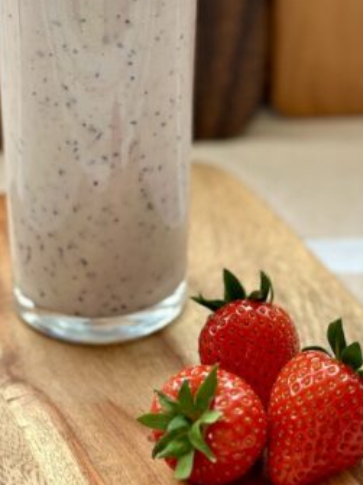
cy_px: 88
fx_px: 1203
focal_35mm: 86
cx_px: 198
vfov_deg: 22.4
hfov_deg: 17.2
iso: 100
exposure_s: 1/121
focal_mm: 6.86
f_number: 1.78
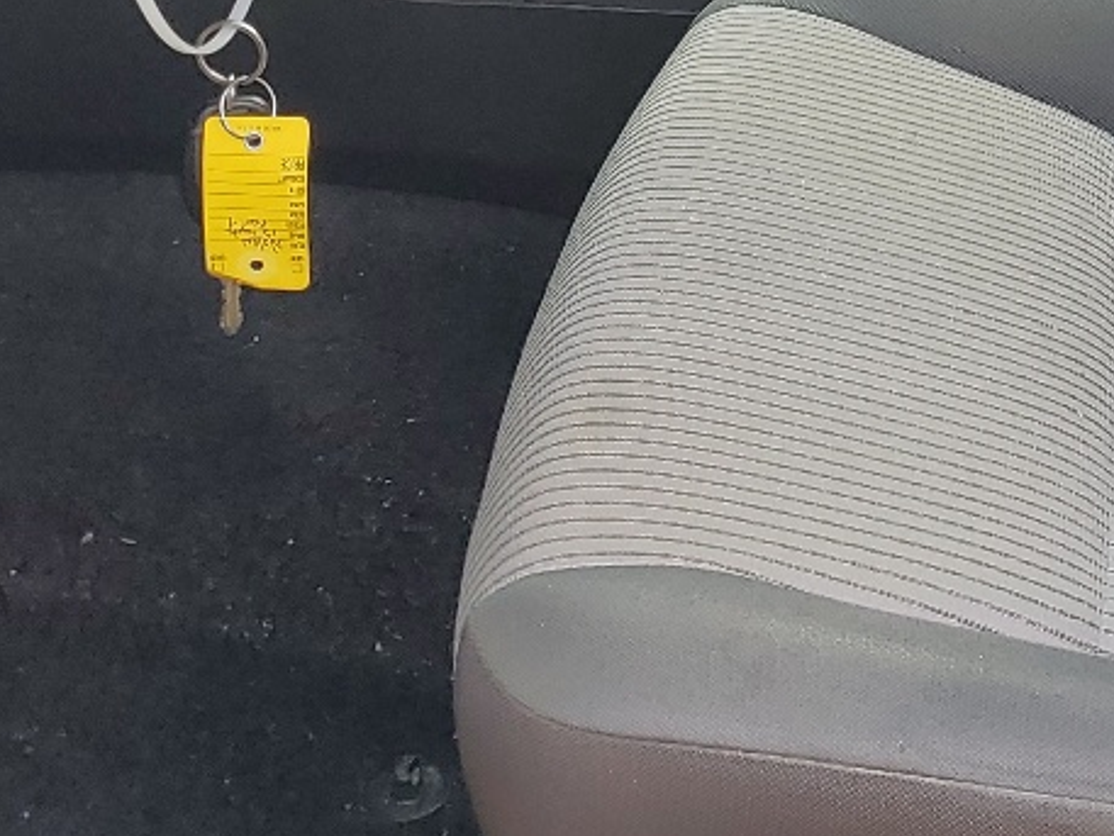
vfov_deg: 15.4
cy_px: -263
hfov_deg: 20.9
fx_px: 2929
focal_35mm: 91
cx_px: 1092
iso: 50
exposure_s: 1/667
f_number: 1.5
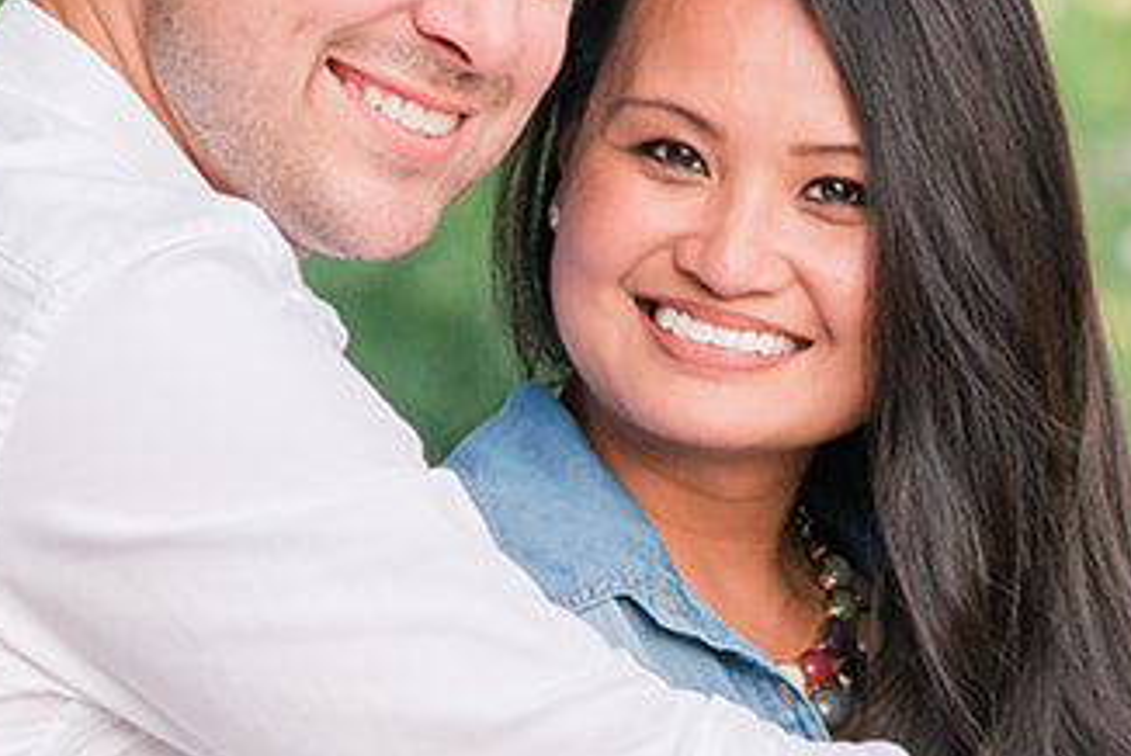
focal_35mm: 417
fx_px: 13112
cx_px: 1391
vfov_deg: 3.3
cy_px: 586
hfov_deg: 4.9
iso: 250
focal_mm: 85
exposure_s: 1/3200
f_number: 2.5
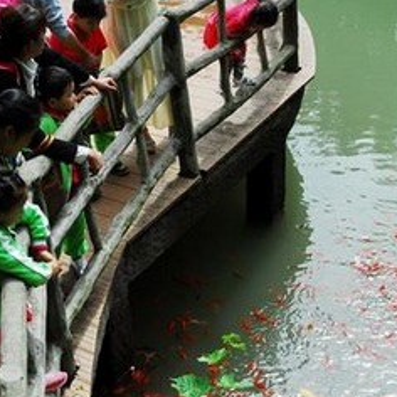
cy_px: 146
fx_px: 843
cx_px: 202
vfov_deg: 26.4
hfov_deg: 26.5
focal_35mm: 65
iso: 200
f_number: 8
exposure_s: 1/250
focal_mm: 24
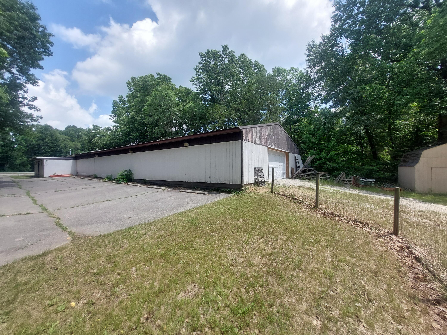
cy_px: 168
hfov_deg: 106.2
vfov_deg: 89.9
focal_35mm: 13
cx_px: 224
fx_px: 168
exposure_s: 1/817
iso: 50
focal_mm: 1.74
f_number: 2.2
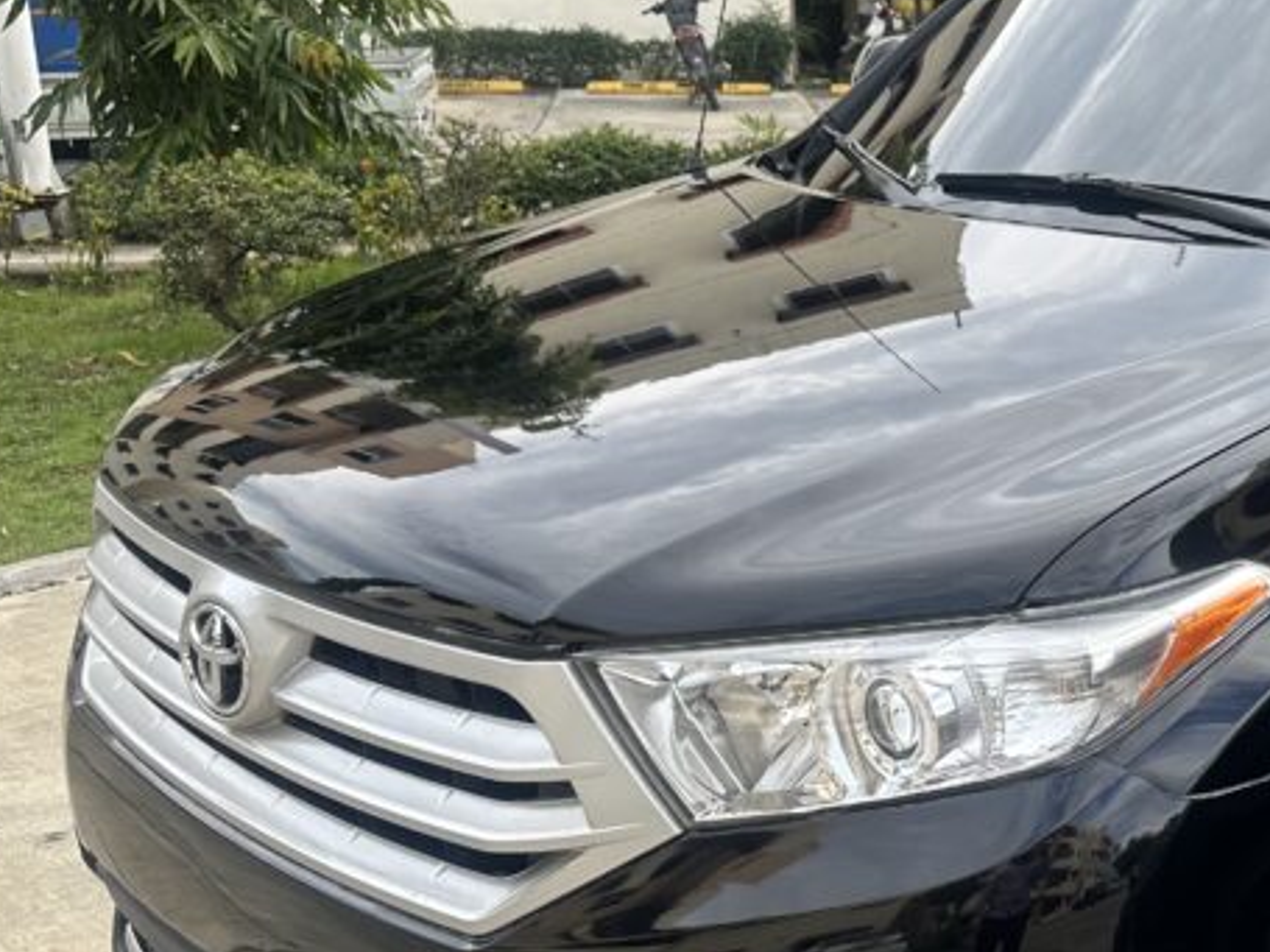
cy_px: 553
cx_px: 1298
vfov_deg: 27.0
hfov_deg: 32.4
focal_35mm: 54
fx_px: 1981
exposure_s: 1/822
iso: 80
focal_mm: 6.86
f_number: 1.78
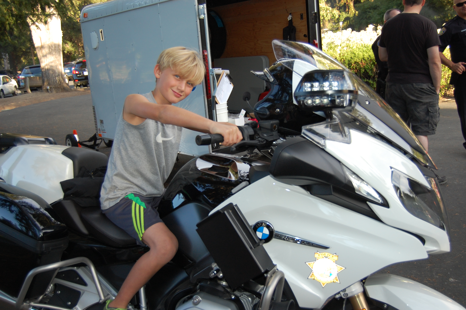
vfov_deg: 34.1
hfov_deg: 49.6
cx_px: 233
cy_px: 155
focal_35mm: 39
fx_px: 504
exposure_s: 1/400
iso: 400
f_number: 4
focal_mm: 26
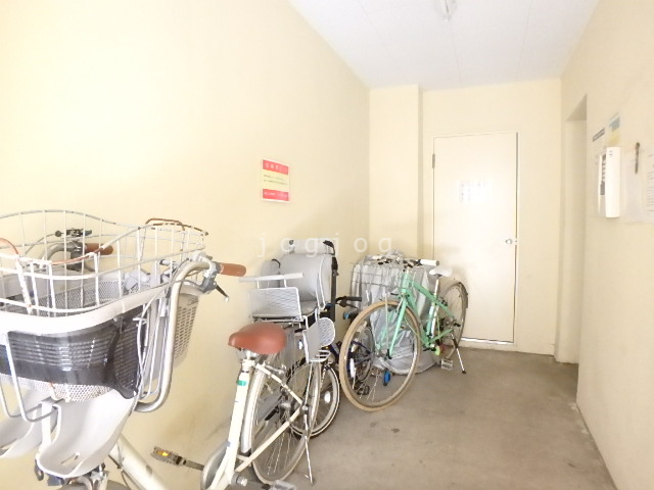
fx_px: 397
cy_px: 245
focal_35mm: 21
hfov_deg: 79.0
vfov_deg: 63.4
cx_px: 327
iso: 1600
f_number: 3.5
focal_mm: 3.7
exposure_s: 1/25
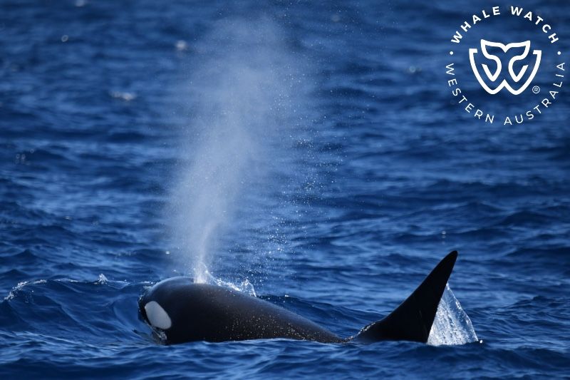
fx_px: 9497
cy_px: 190
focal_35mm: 600
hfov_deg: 3.4
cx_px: 285
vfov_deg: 2.3
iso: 1400
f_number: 6.3
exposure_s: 1/8000
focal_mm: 600
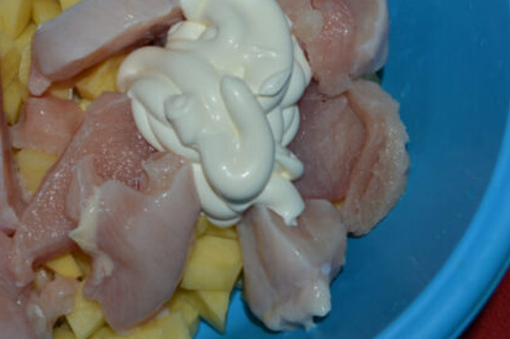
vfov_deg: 22.2
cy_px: 114
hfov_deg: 32.1
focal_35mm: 61
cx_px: 111
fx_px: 864
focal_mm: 24
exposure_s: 1/60
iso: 100
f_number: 8
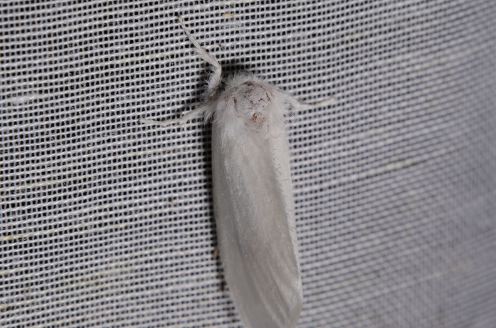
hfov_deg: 16.1
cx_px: 248
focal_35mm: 128
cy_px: 164
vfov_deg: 10.7
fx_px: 1752
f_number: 25
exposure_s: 1/60
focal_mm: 85
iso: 100
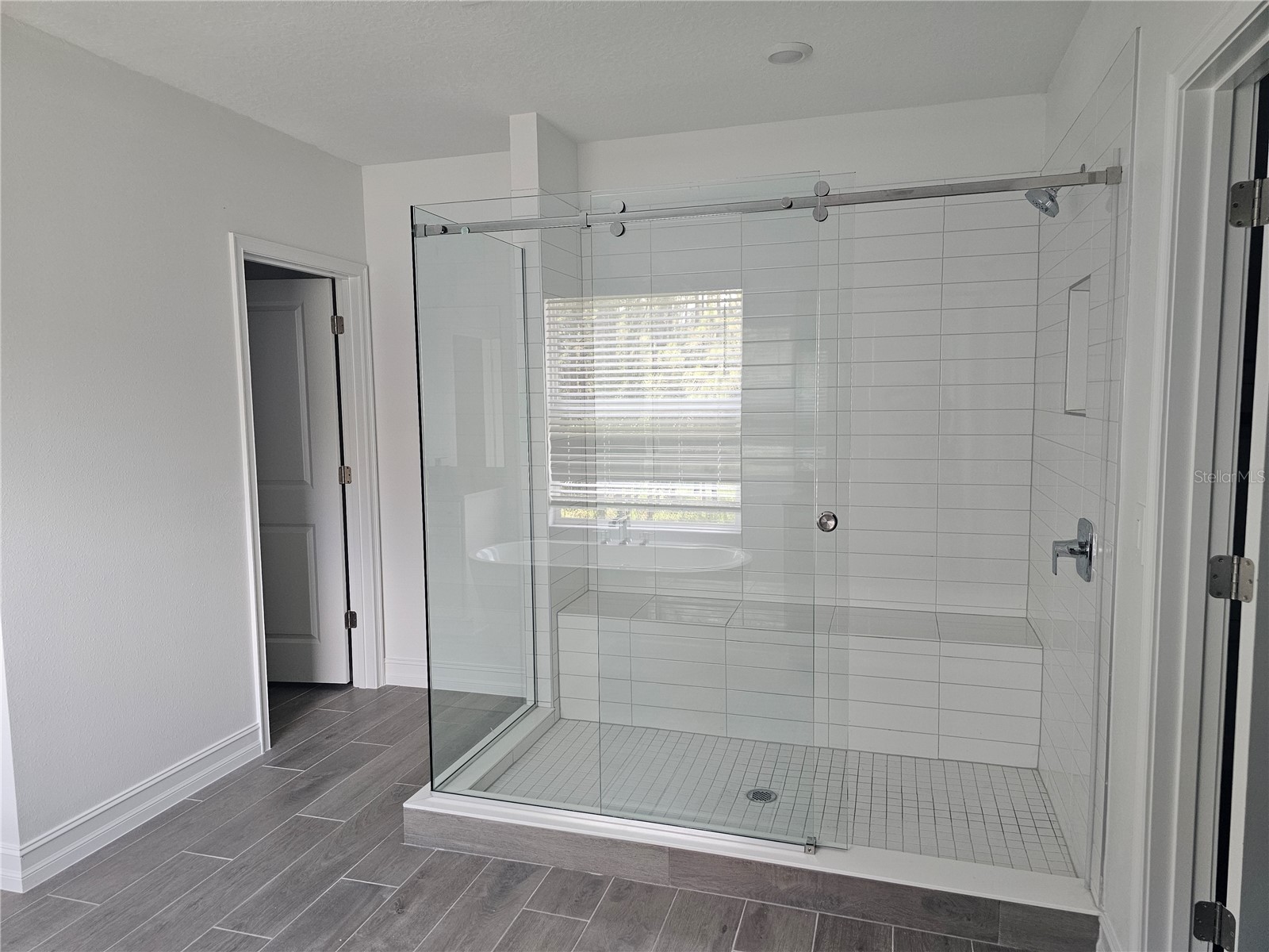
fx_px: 843
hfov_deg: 73.9
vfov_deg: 58.9
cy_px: 476
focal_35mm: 23
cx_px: 634
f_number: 1.7
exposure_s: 1/120
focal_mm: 6.3
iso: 250
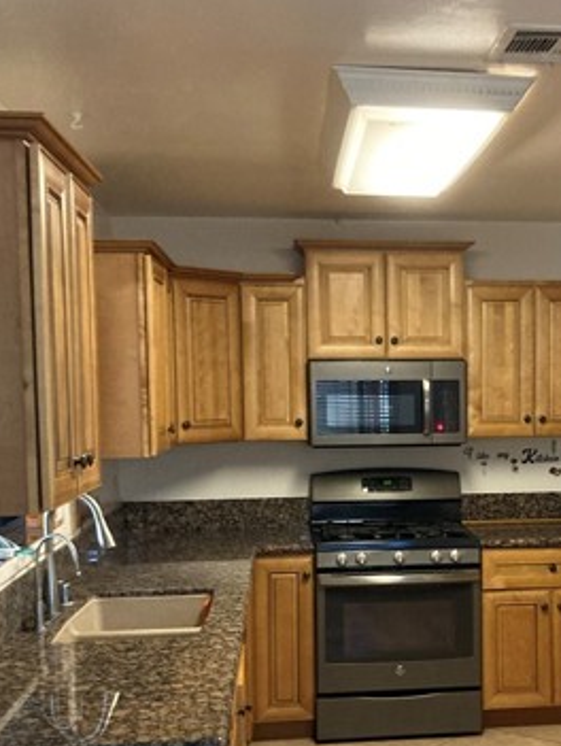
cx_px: 423
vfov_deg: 37.2
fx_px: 1100
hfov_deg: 28.2
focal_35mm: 51
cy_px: 472
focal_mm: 3.99
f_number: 1.8
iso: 400
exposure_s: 1/40
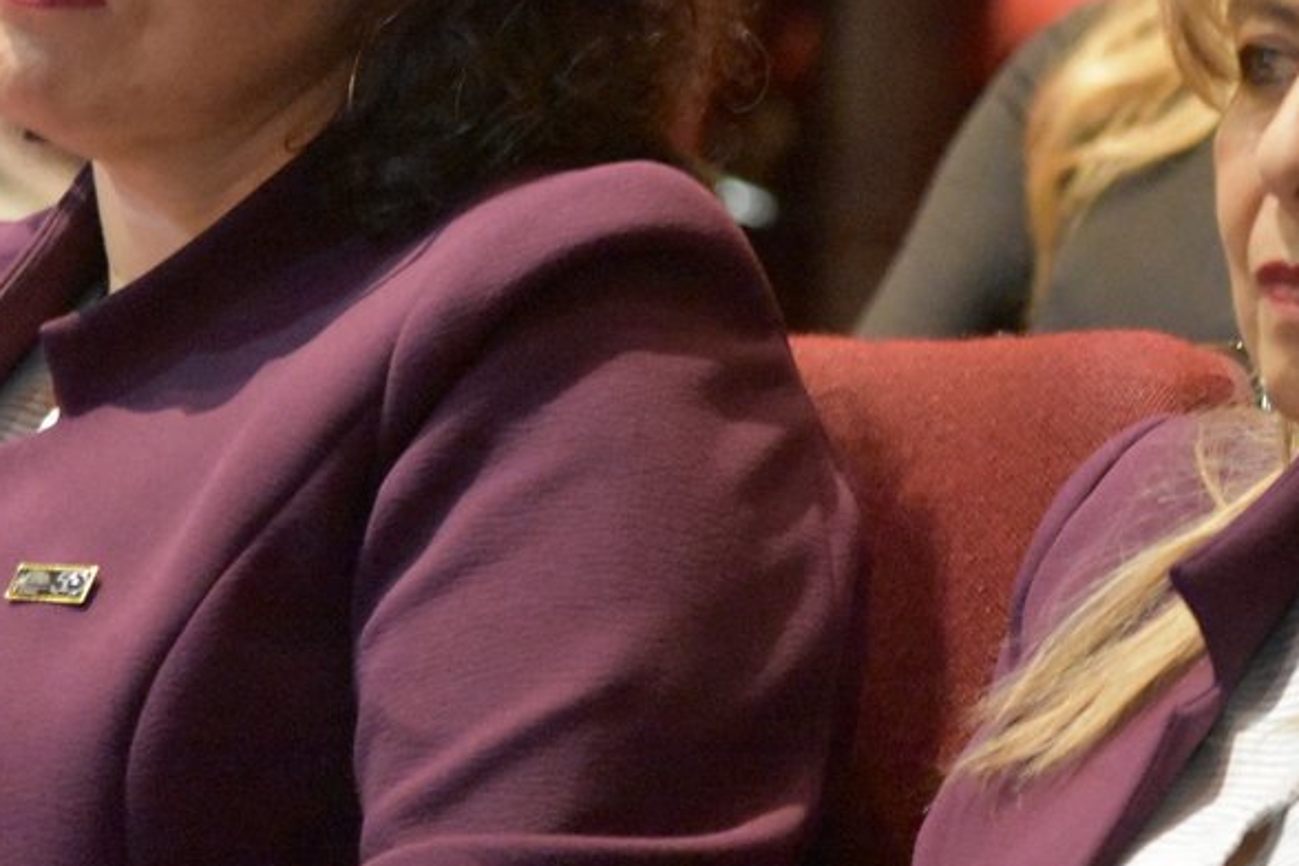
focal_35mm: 300
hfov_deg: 6.9
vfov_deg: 4.6
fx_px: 10824
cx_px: 839
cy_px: 17
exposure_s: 1/25
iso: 12800
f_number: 4.5
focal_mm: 98
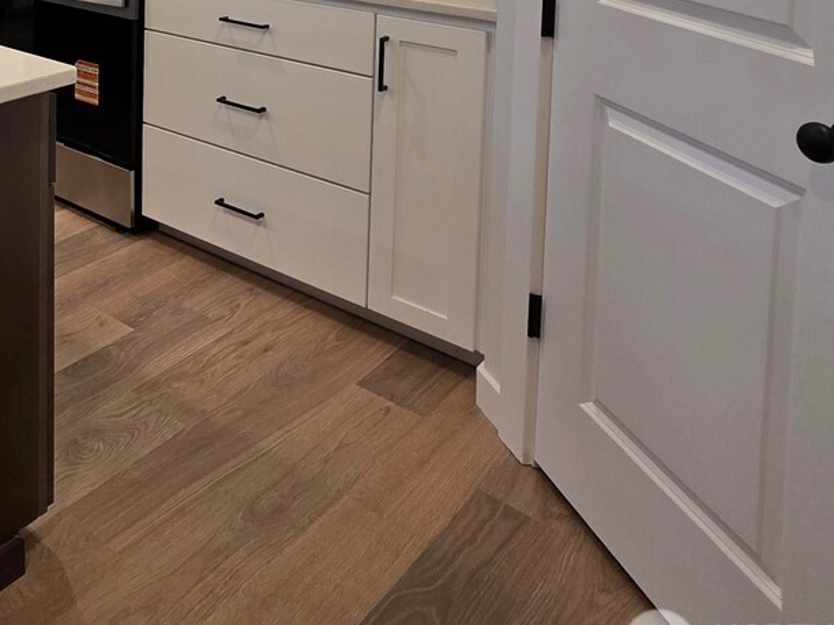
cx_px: -114
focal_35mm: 34
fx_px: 819
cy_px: -116
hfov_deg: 41.2
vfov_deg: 34.1
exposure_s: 1/120
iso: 160
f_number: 1.9
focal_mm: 2.2
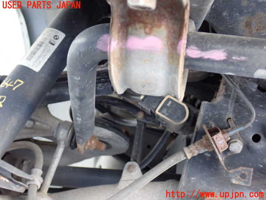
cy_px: 100
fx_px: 315
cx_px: 133
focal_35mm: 41
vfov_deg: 35.1
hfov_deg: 45.8
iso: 800
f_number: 2.8
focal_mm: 7.31
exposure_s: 1/25
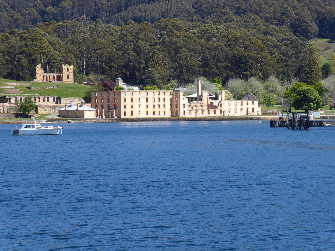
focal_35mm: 150
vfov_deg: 9.9
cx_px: 168
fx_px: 1452
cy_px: 126
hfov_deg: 13.2
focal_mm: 24.2
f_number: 5.3
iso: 80
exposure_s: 1/250
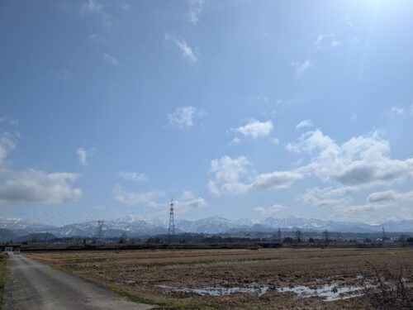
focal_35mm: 24
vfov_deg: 56.8
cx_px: 206
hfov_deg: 71.6
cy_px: 155
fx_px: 286
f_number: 1.68
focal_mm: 6.9
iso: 20
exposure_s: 1/4184
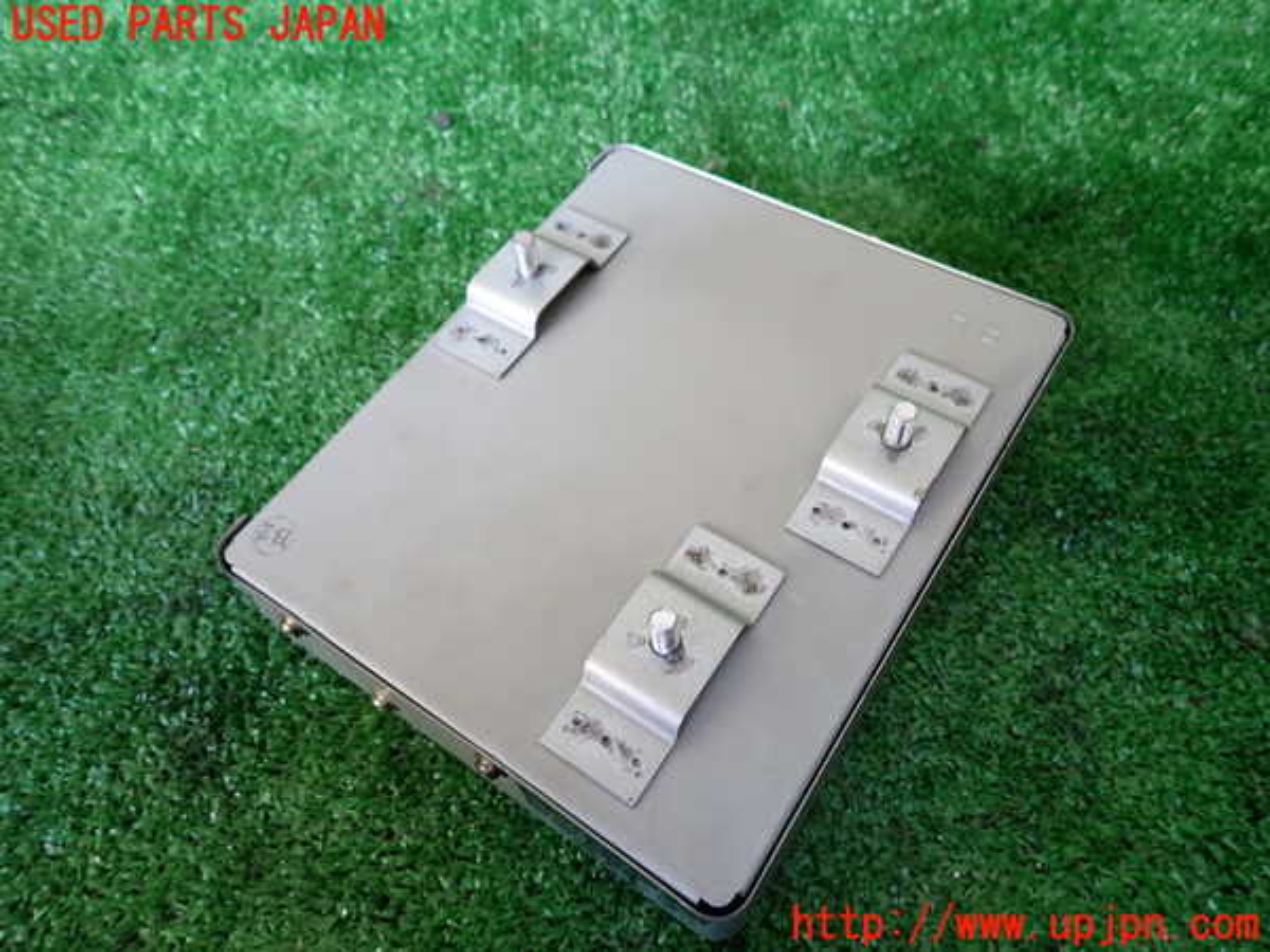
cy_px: 476
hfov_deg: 69.4
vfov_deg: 54.9
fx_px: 917
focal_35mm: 25
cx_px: 635
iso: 200
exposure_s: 1/60
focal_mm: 4.5
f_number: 2
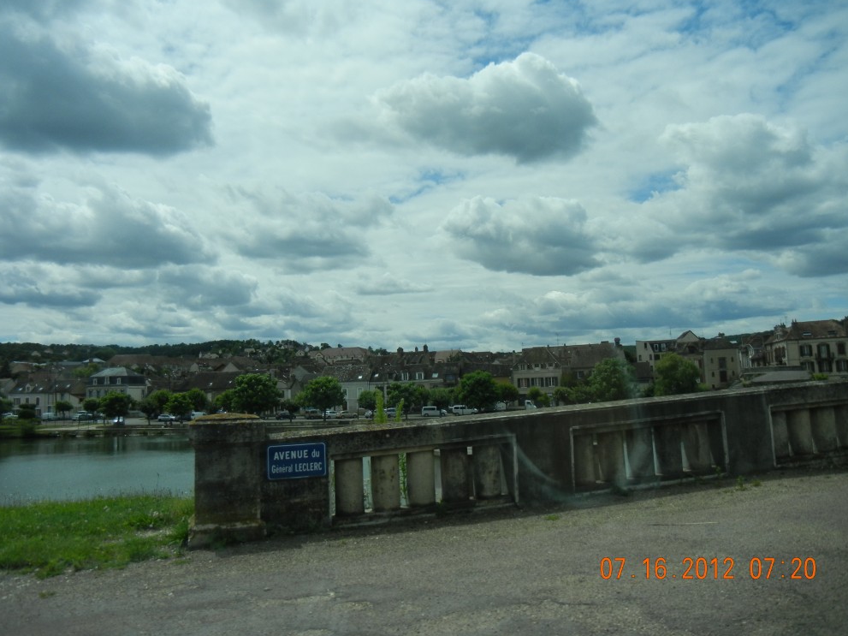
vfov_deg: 45.4
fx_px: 759
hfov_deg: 58.4
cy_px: 308
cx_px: 431
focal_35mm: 31
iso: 160
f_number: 7
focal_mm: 5.4
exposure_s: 1/850
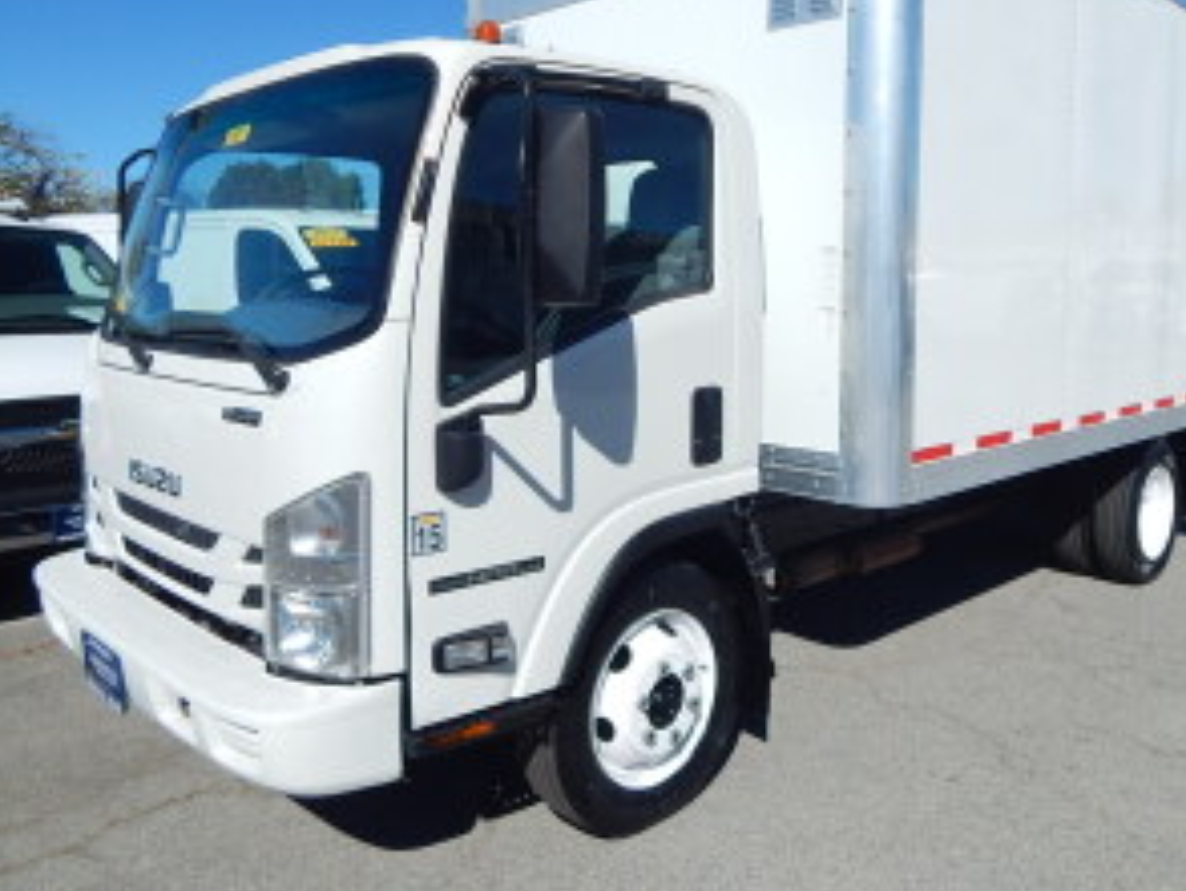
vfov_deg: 48.0
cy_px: 349
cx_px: 649
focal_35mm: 29
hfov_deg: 61.5
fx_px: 994
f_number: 6
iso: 125
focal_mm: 4
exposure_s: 1/1500
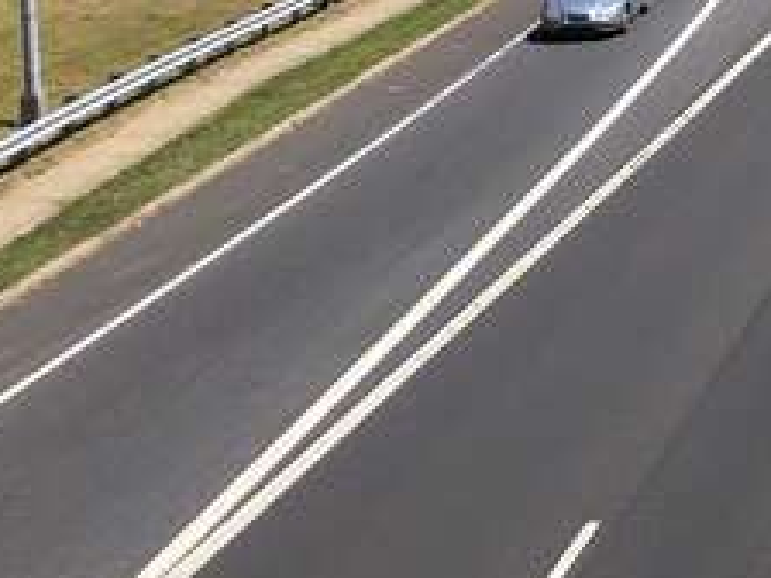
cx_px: 1132
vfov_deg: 14.2
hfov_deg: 17.7
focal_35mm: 100
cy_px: -182
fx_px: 2227
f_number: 1.8
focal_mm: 4
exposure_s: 1/2315
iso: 20
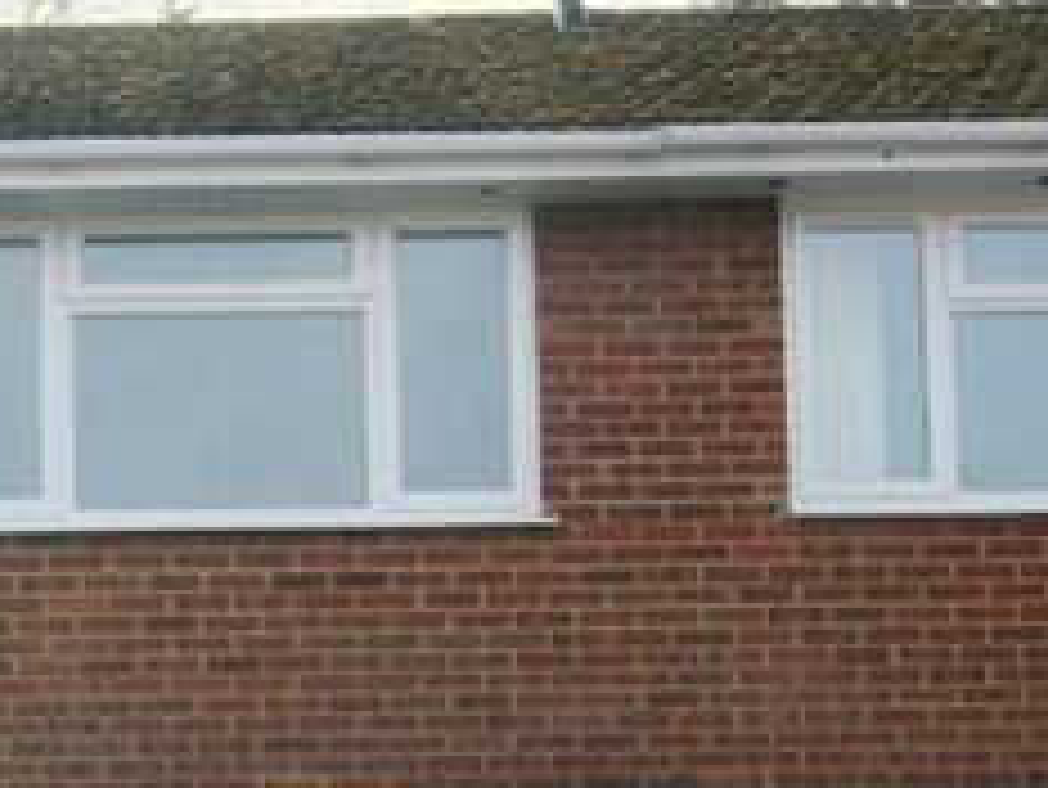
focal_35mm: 104
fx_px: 3150
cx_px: -175
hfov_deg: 18.0
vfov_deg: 13.9
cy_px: 867
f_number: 11
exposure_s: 1/250
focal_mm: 24
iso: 400
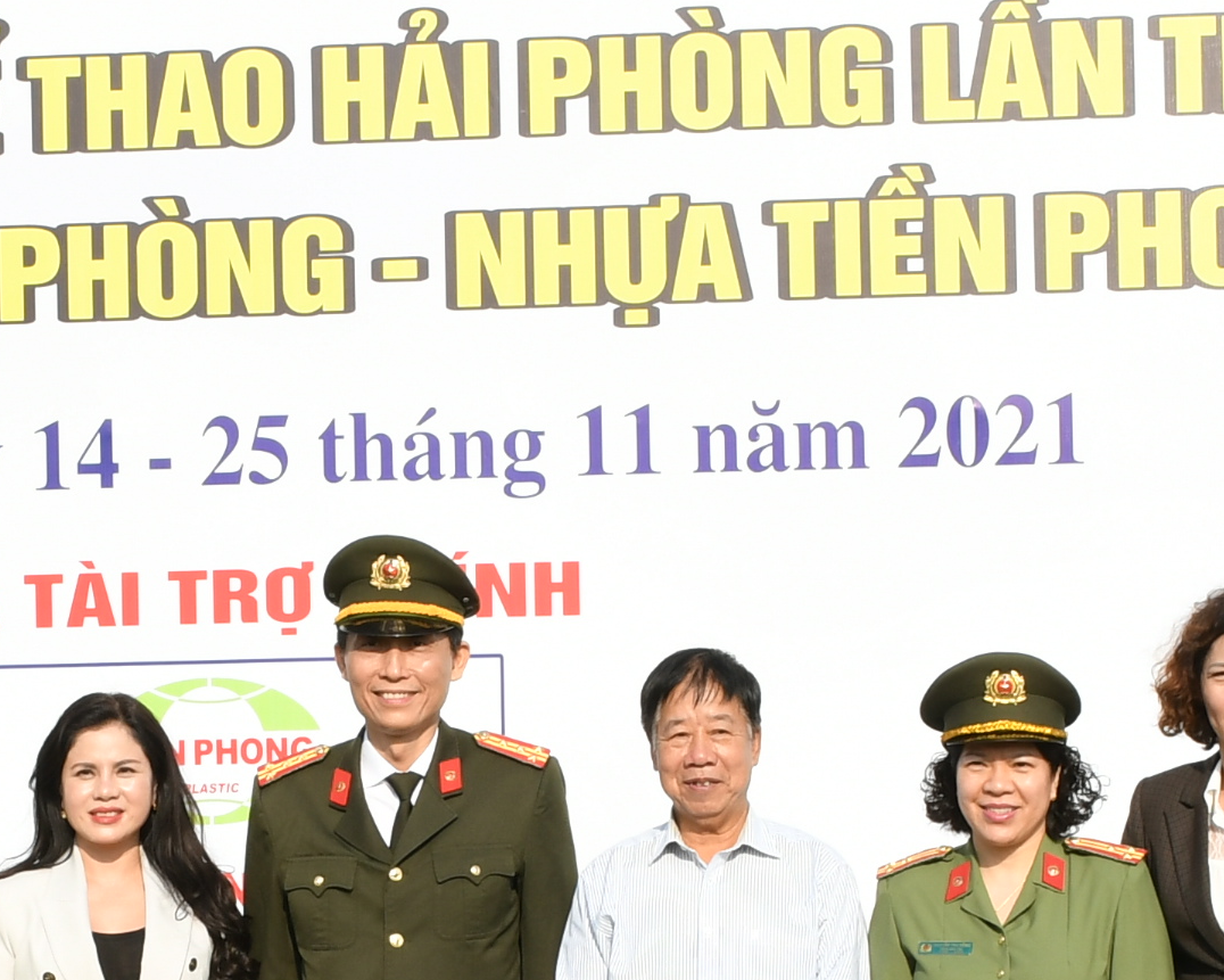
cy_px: 833
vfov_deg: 10.8
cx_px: 433
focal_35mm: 142
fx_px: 5145
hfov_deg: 13.6
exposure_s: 1/200
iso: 200
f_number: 11
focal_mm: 26
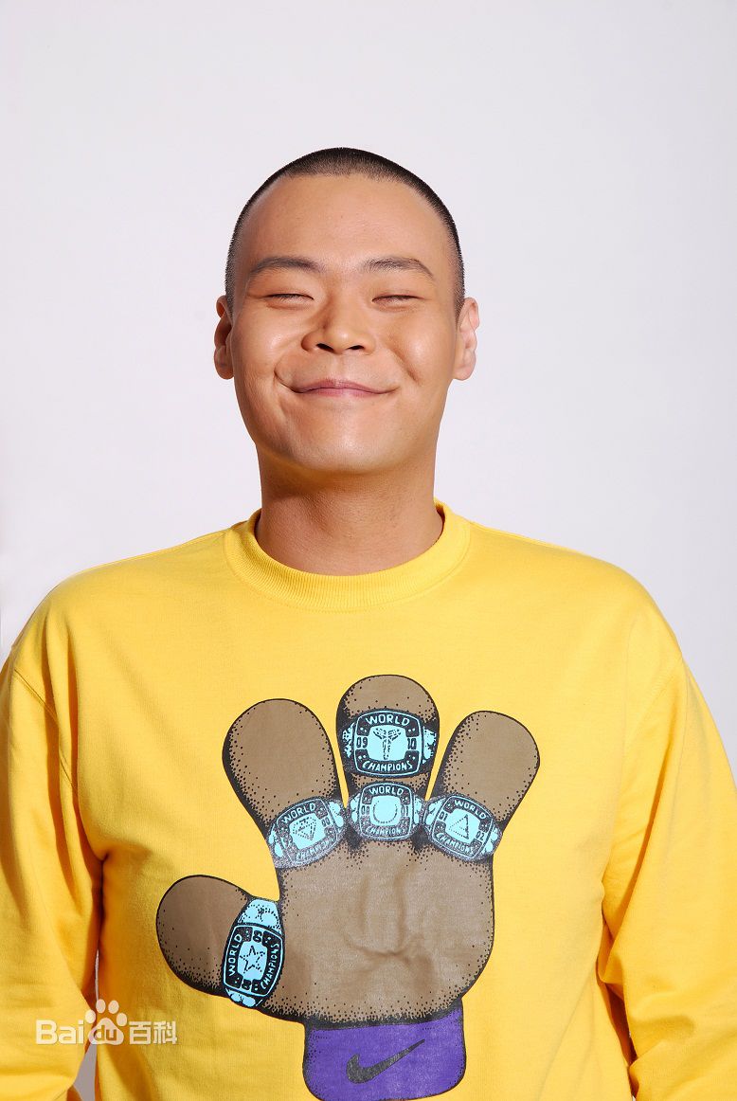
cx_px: 368
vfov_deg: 16.1
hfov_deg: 10.8
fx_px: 3903
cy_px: 550
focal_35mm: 128
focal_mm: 85
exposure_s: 1/125
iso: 100
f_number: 16
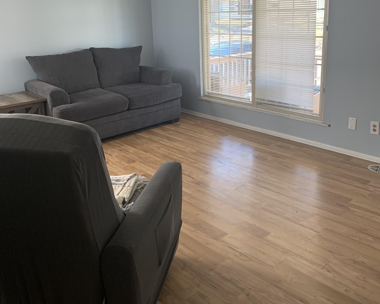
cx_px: 190
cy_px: 97
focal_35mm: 34
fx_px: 382
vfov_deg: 42.7
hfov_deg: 52.8
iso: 100
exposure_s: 1/72
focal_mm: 4.25
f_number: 1.8
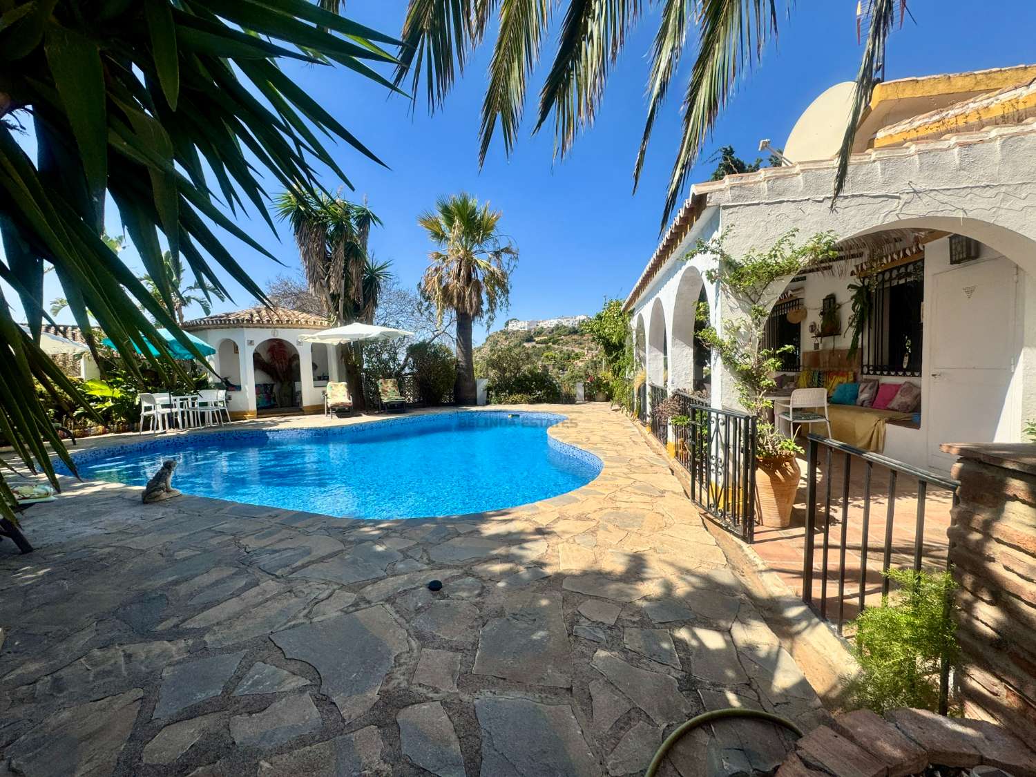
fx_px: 419
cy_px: 388
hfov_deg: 102.1
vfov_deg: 85.7
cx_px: 518
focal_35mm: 14
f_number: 2.2
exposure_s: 1/2028
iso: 40
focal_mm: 2.22
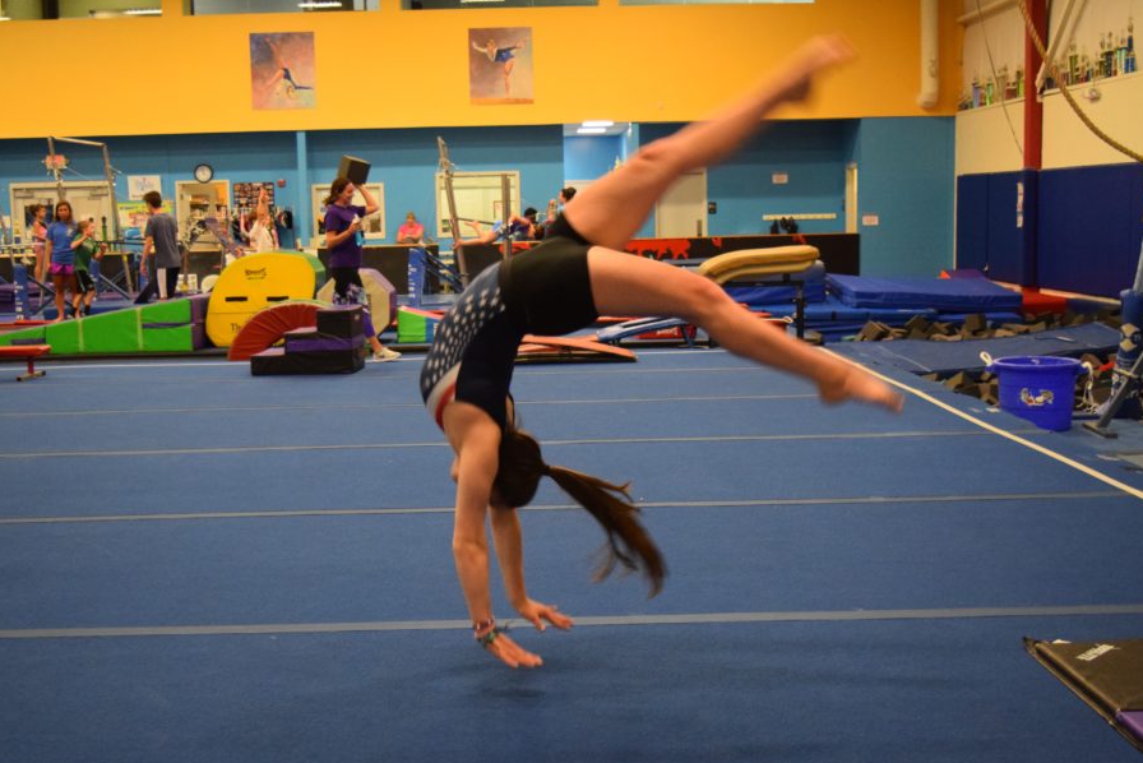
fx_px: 1524
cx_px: 526
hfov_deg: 41.1
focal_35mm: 48
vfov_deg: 28.1
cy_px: 432
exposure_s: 1/160
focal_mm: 28
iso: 3200
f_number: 4.2
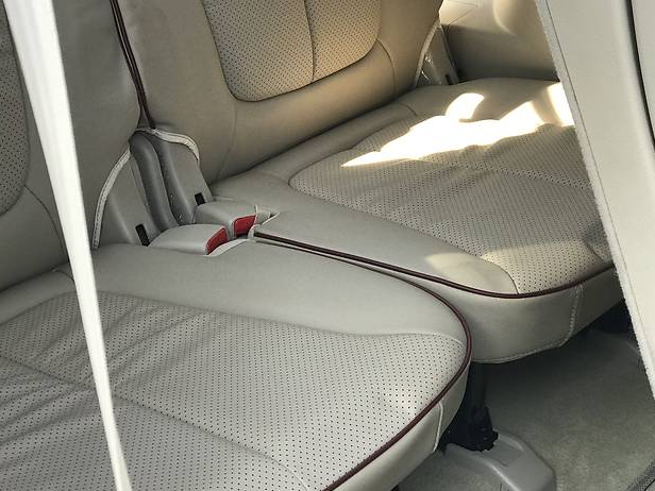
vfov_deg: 19.9
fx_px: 1400
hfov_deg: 26.3
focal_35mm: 74
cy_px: 217
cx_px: 348
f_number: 2.8
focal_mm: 6.6
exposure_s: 1/50
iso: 32
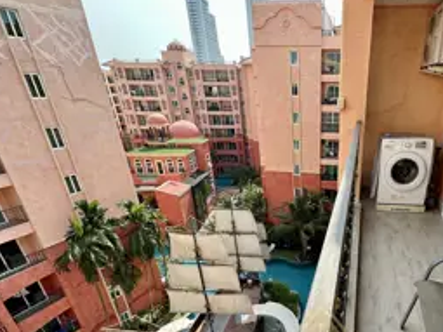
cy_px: 222
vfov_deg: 59.6
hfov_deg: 72.2
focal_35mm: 22
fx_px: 281
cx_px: 321
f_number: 2.2
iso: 50
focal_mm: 2.22
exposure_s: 1/716
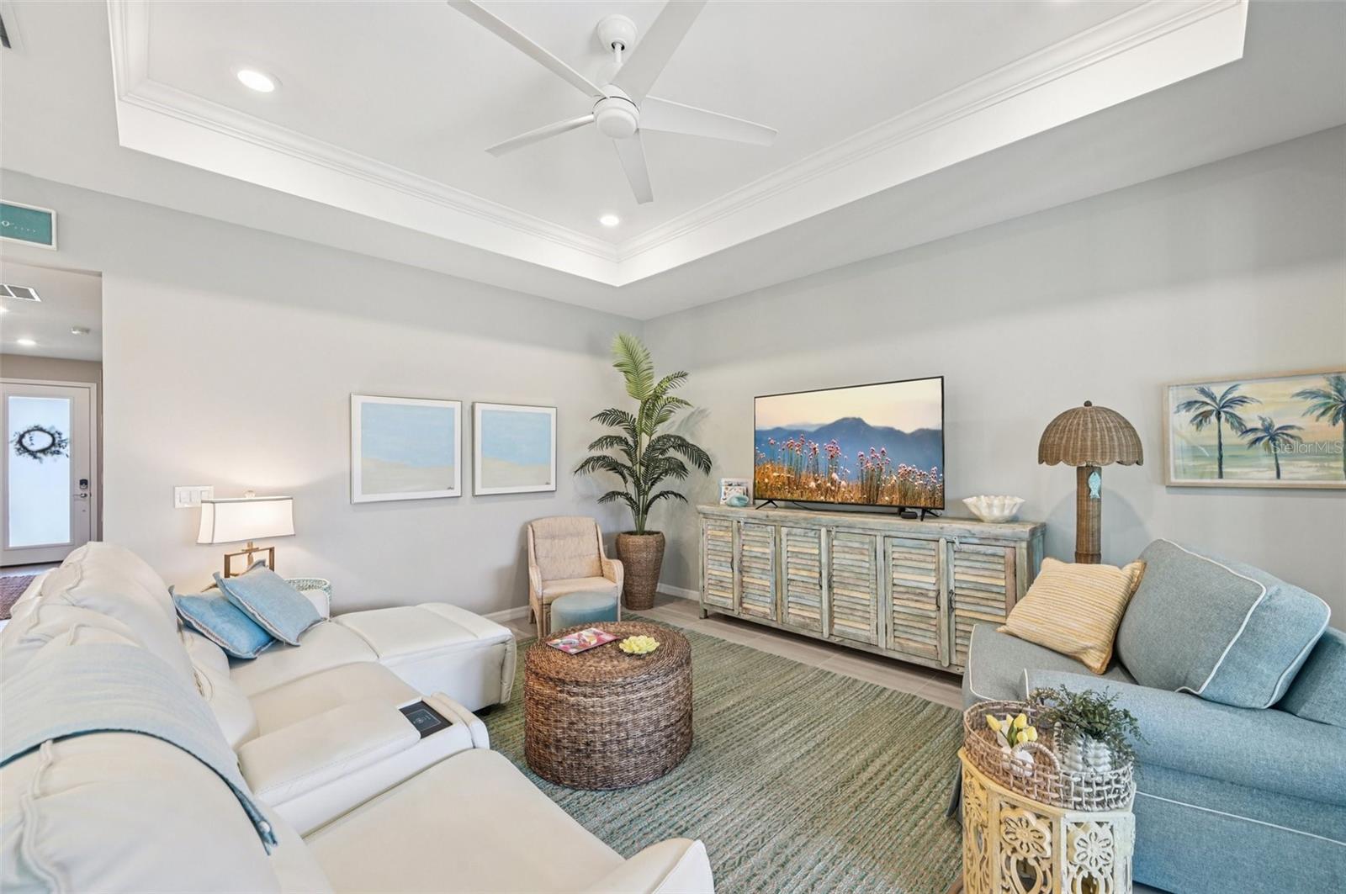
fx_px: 523
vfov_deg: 81.1
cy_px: 447
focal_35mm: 14
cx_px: 673
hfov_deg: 104.3
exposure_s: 1/13
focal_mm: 14
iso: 400
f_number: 8
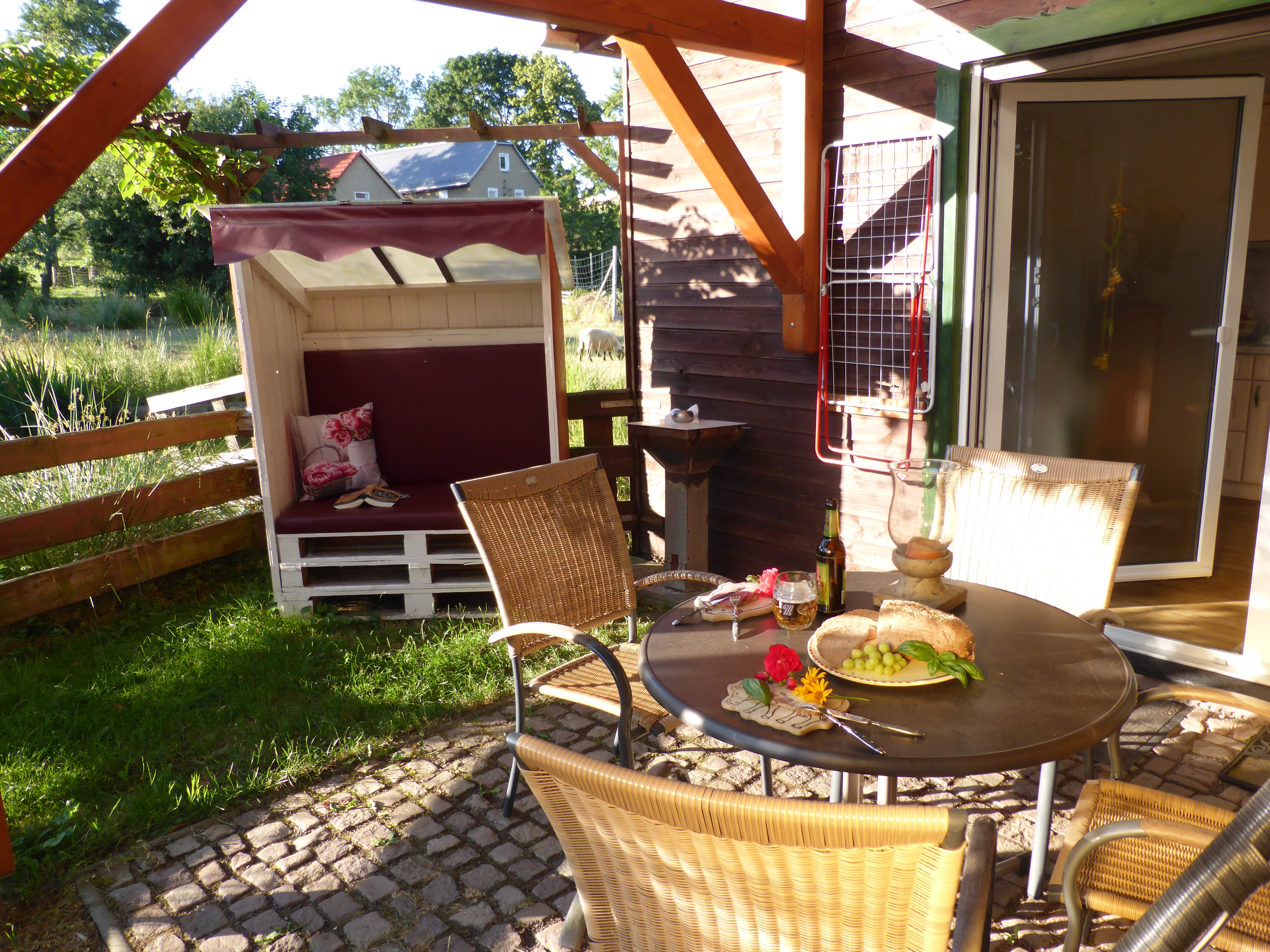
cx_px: 644
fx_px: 954
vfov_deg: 53.1
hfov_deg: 67.3
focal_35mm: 26
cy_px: 487
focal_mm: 4.3
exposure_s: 1/160
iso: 100
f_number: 3.3
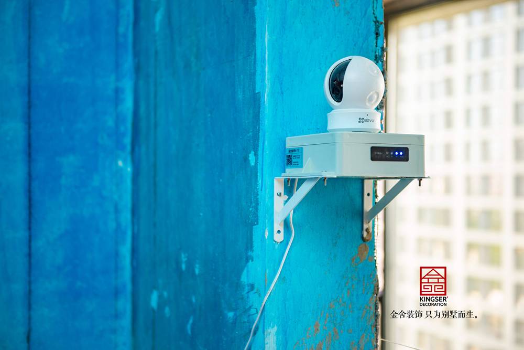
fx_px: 844
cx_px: 262
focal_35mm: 58
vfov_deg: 23.4
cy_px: 175
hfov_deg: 34.5
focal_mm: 58
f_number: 2.8
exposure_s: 1/100
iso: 320
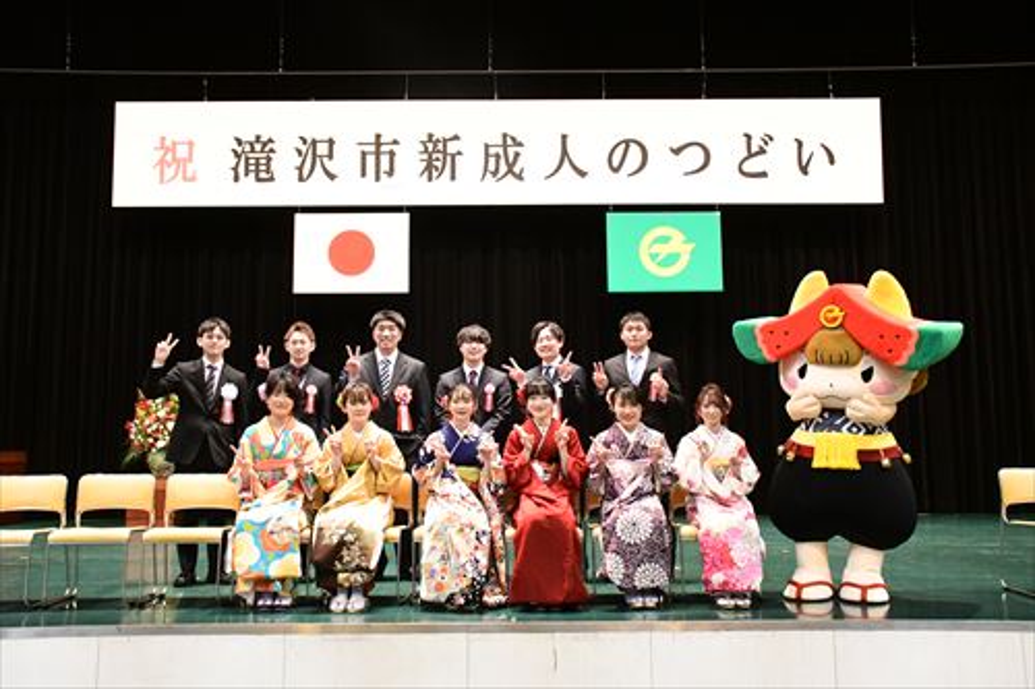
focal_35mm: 36
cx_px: 518
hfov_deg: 53.1
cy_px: 344
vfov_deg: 36.8
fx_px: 1035
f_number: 7.1
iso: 10000
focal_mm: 24
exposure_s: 1/100
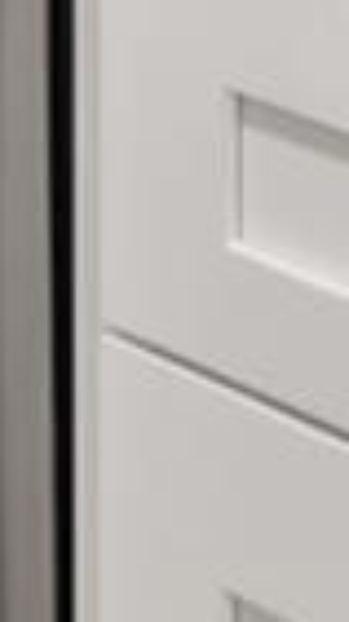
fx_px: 3233
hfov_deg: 5.9
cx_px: 879
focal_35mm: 196
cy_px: -1319
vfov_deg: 8.8
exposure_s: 1/8
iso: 250
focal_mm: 11
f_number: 9
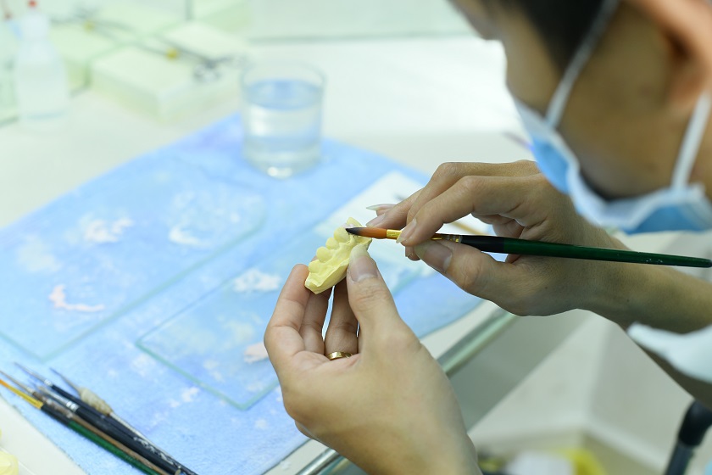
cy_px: 238
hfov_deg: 39.6
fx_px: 989
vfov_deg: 27.0
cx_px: 356
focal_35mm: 50
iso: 640
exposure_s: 1/160
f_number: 4
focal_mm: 50
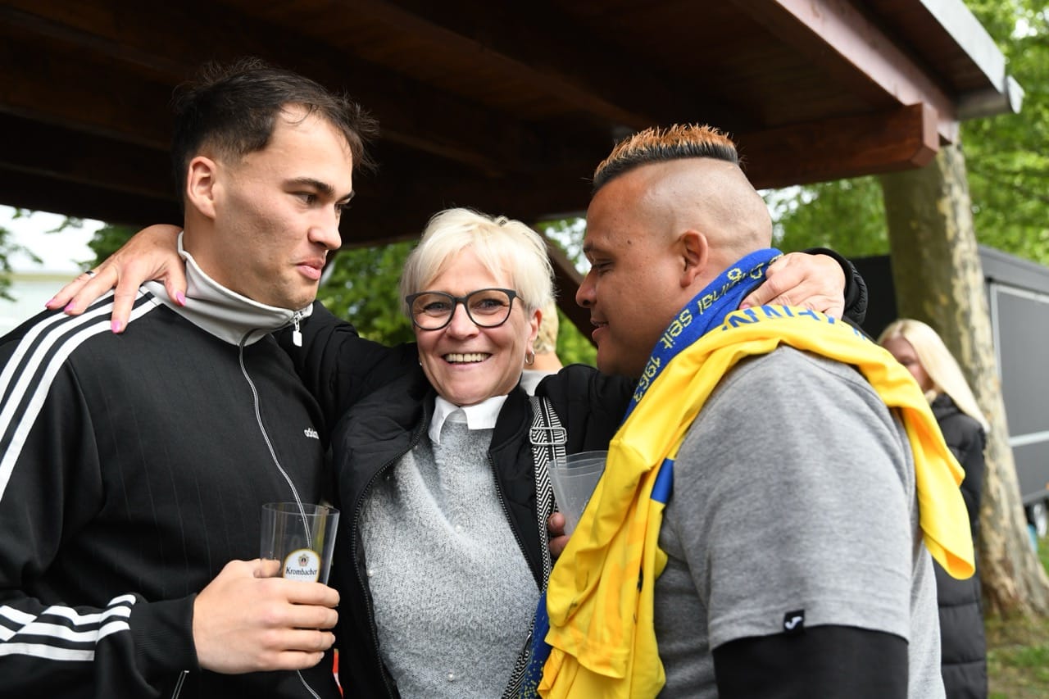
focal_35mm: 36
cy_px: 350
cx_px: 524
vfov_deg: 36.9
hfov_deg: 53.1
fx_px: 1049
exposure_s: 1/1000
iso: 1250
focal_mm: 36
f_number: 4
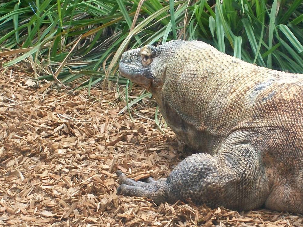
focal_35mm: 174
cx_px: 183
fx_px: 1523
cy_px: 143
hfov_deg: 11.4
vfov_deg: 8.5
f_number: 4.8
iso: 80
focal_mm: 18
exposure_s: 1/80
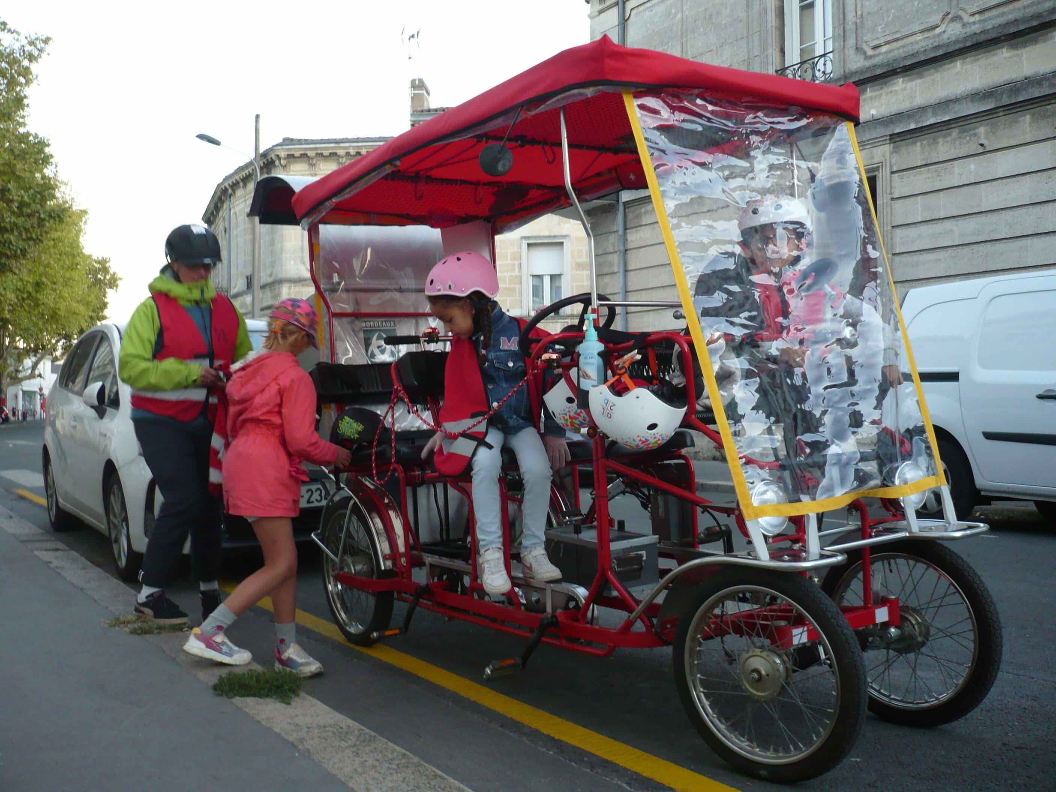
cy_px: 396
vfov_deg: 40.7
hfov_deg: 52.6
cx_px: 528
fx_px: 1068
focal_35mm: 35
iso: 160
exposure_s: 1/30
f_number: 2.8
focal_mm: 5.8
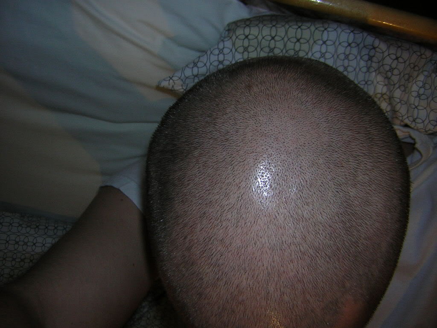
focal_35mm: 36
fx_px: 454
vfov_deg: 39.7
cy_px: 164
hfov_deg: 51.4
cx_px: 218
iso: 50
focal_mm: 4.7
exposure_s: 1/60.1
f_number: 2.6
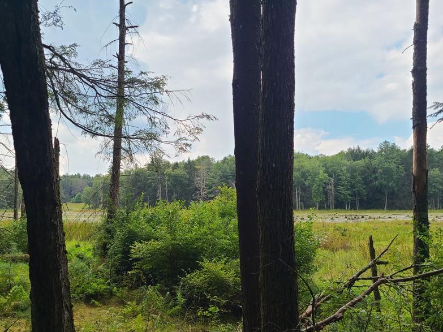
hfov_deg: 53.7
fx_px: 435
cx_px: 187
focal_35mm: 34
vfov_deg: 41.5
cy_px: 208
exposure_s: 1/823
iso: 40
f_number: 1.8
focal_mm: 5.4
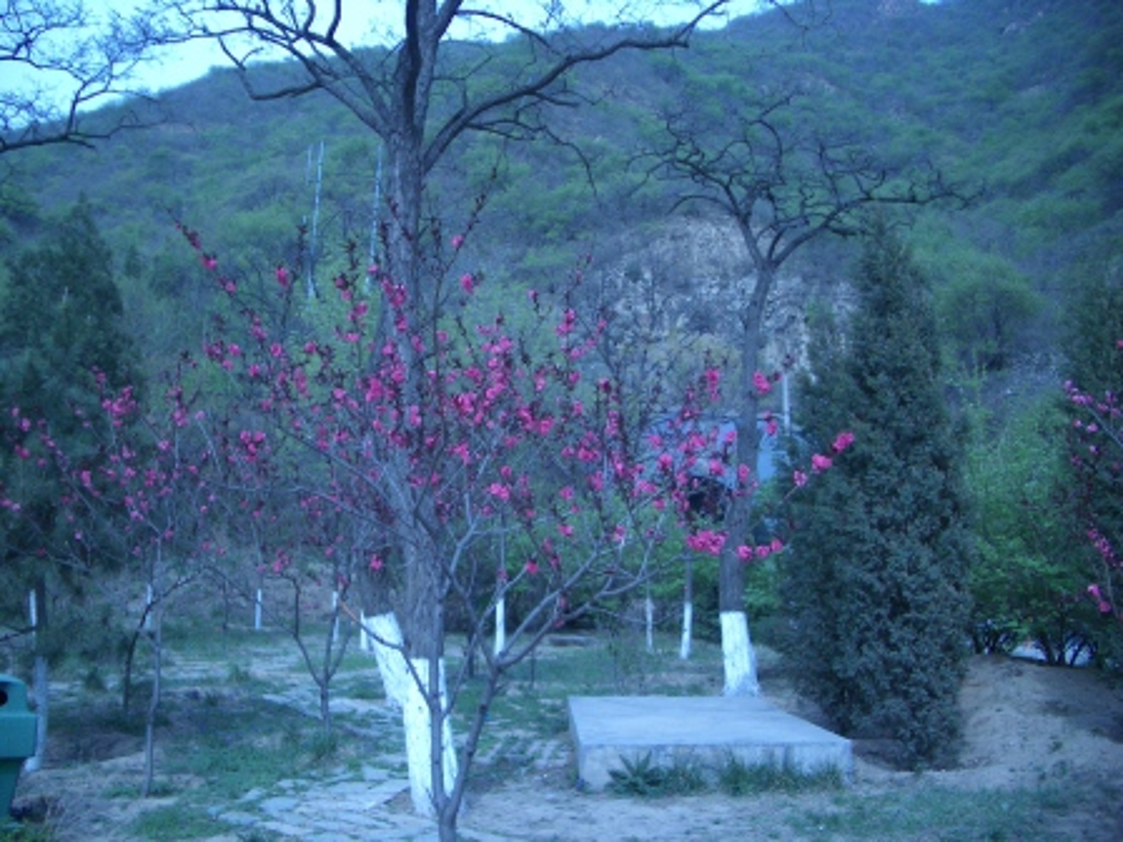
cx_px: 562
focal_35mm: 35
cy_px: 421
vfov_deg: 40.7
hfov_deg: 52.6
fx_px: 1135
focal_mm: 5.8
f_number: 2.6
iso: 50
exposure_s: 1/640
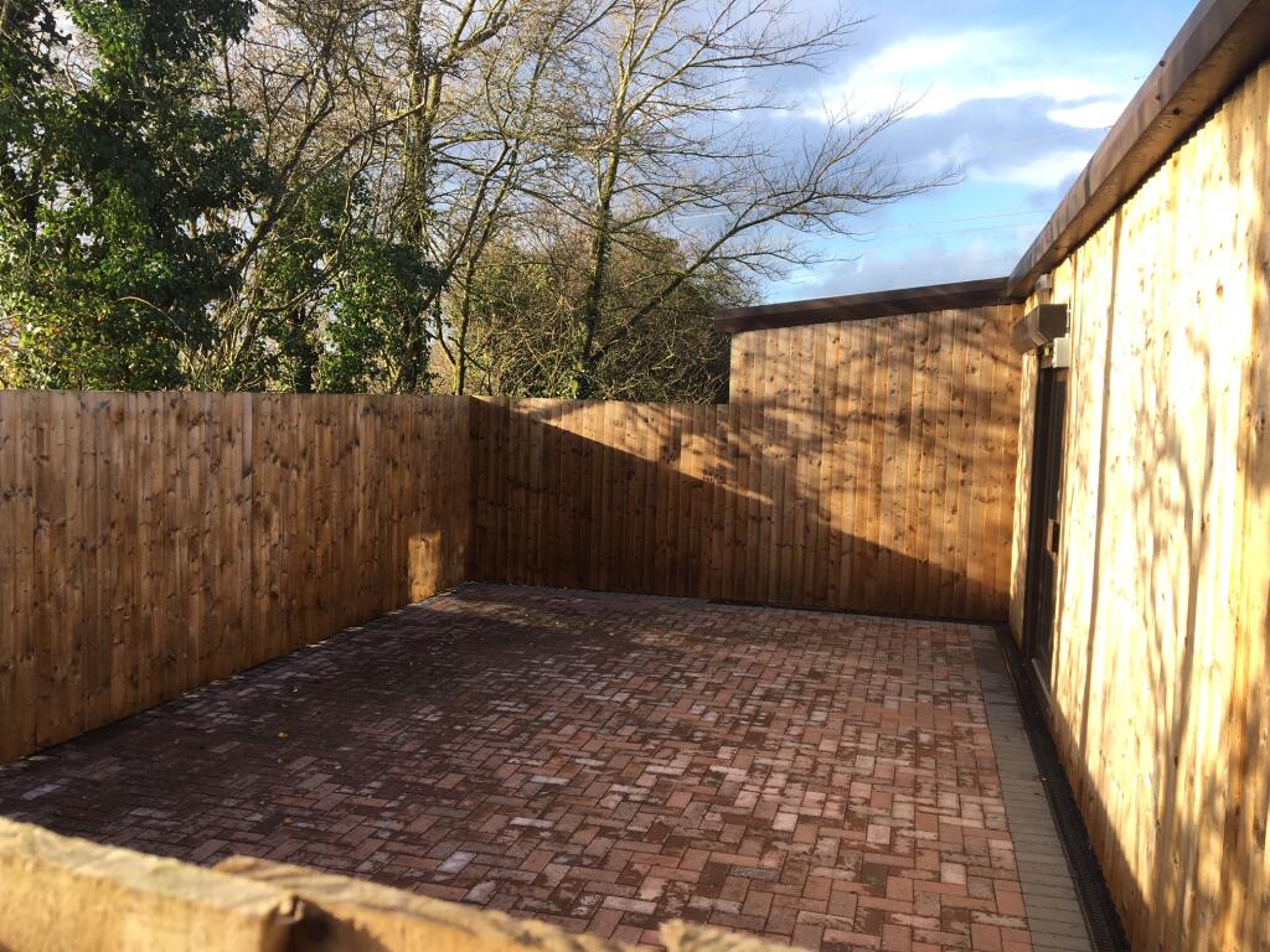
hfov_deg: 61.7
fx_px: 1064
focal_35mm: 29
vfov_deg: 48.2
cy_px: 476
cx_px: 635
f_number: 2.2
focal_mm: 4.15
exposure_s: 1/292
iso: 25
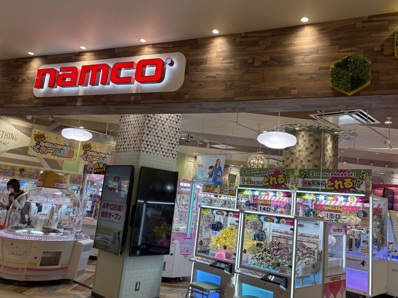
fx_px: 345
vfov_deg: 46.8
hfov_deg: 59.9
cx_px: 215
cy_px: 139
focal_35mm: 30
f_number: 1.6
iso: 40
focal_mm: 5.96
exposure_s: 1/118
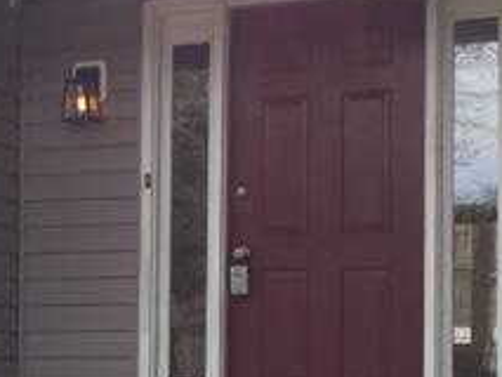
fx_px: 1262
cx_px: 80
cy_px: 328
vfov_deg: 16.8
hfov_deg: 22.1
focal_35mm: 87
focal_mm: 4.15
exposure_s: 1/488
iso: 32
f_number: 2.2
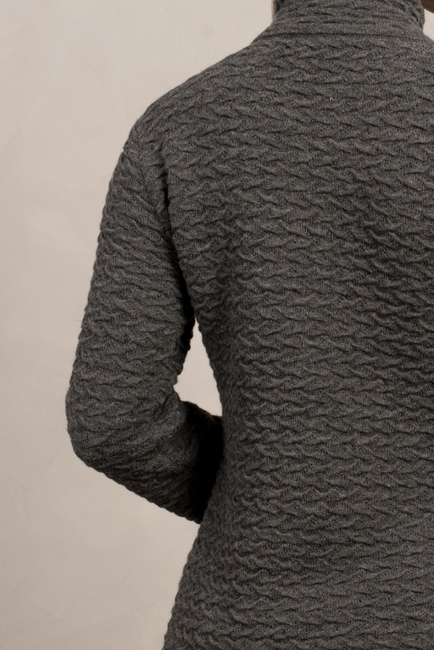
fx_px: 1770
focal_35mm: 98
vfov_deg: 20.8
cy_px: 282
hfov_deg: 13.9
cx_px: 334
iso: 100
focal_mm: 50
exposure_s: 1/160
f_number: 11
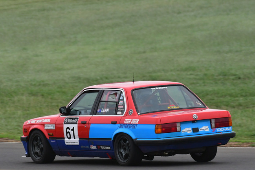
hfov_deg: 2.5
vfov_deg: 1.7
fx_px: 5894
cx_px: 132
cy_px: 95
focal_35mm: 832
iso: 1250
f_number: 9
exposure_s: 1/640
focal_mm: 450
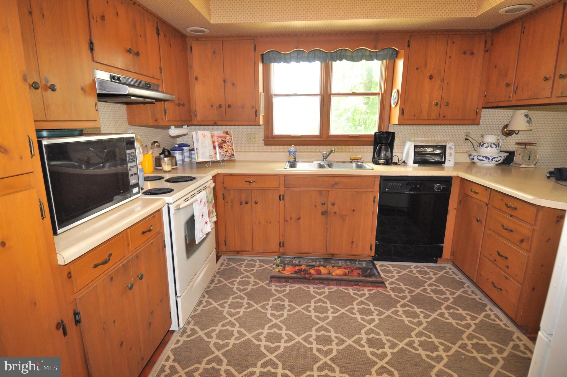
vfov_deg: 67.2
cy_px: 188
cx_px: 284
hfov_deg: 90.1
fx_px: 283
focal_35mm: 18
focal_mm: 12
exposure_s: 1/60
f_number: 4
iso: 640
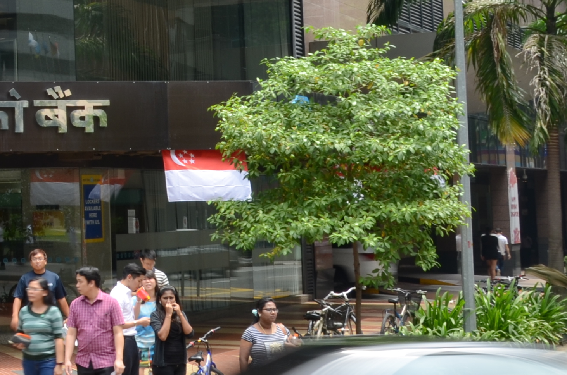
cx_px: -158
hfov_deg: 20.6
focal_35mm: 91
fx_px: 1430
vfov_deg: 14.9
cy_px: 67
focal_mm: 18
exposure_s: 1/10
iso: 100
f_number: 14
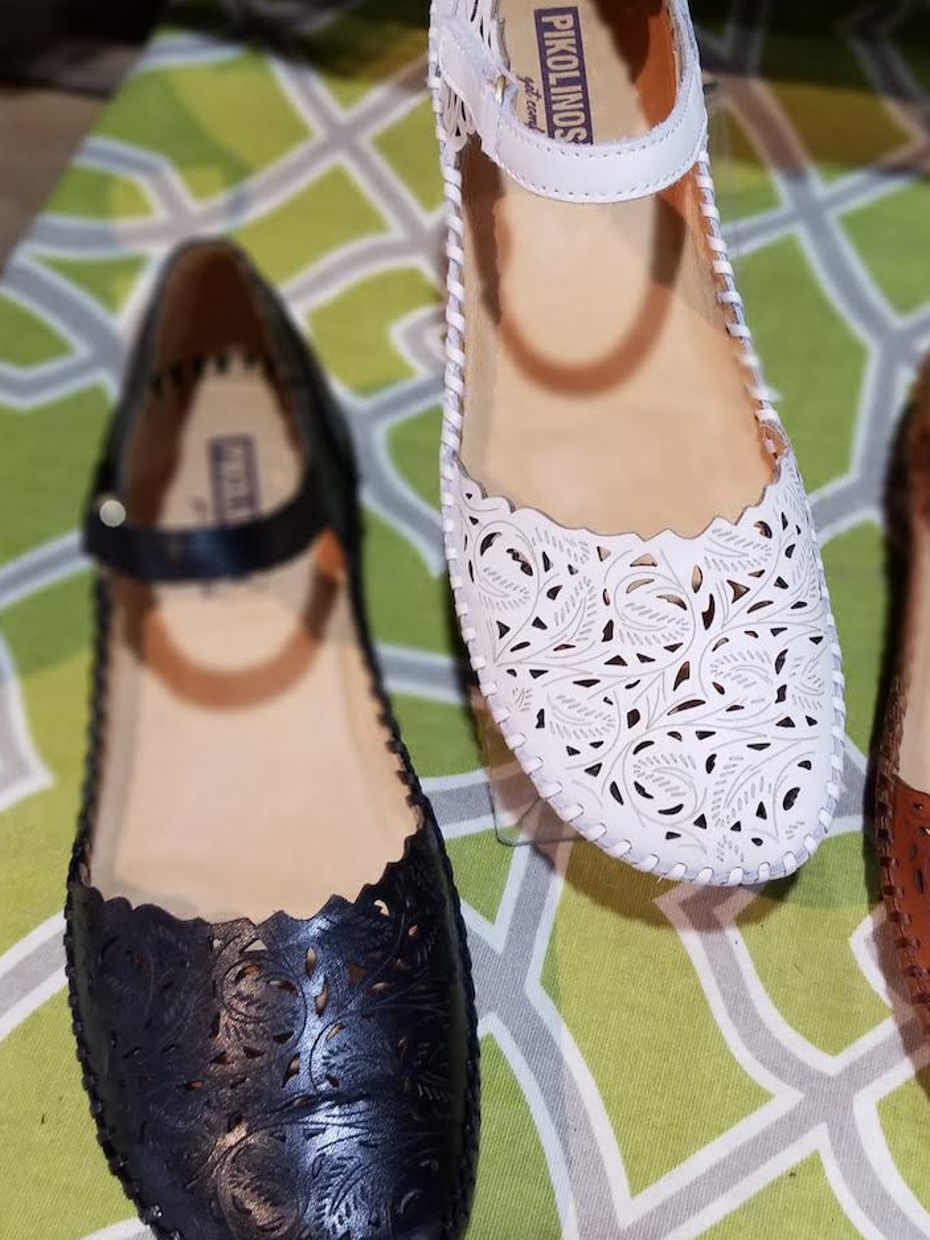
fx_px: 1325
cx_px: 635
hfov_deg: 38.2
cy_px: 598
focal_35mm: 37
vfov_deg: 50.1
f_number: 1.7
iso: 160
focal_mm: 4.25
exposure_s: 1/30
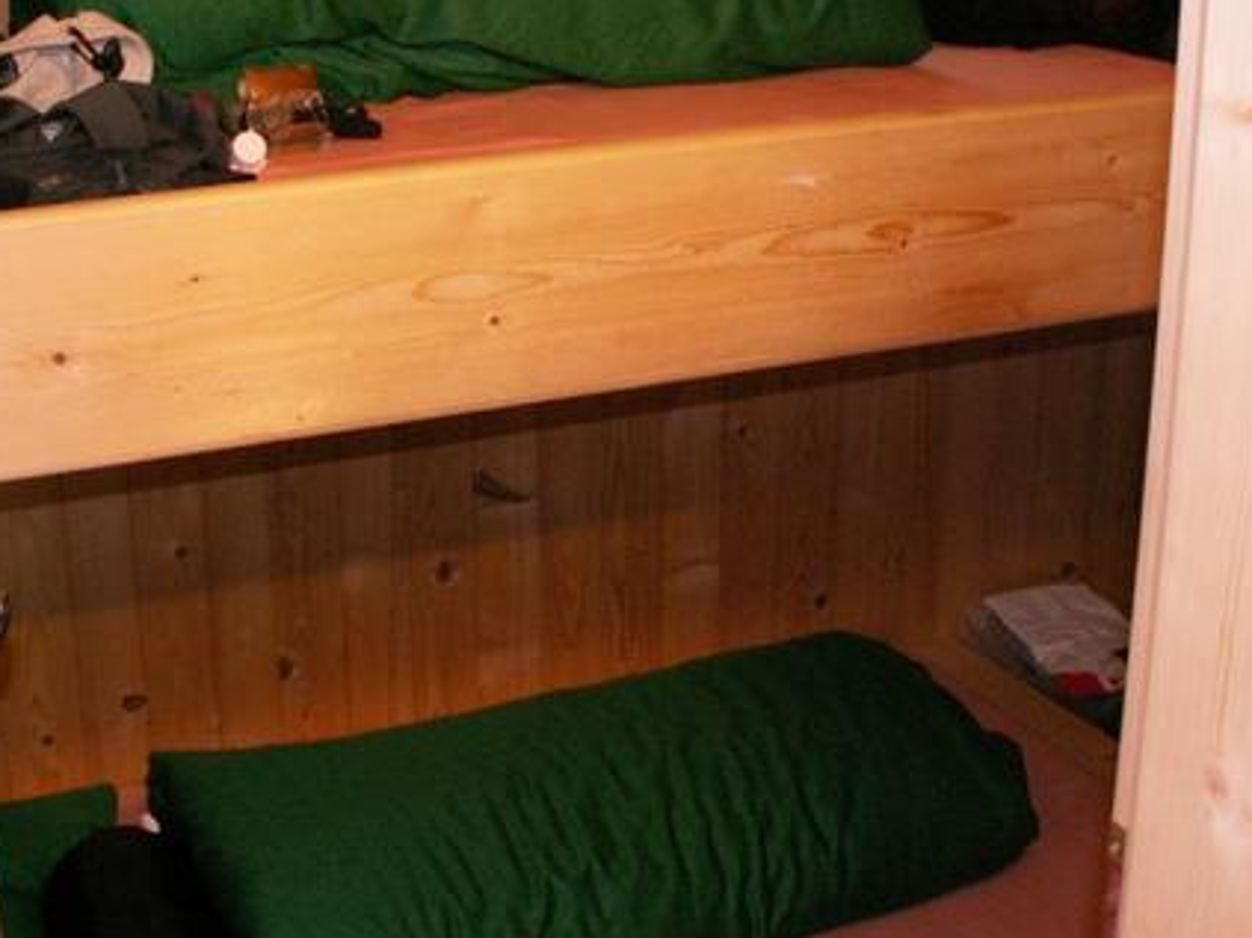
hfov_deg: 36.1
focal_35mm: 53
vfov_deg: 27.4
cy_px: 373
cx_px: 506
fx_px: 1916
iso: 160
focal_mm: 5.86
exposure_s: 1/8
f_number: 2.8
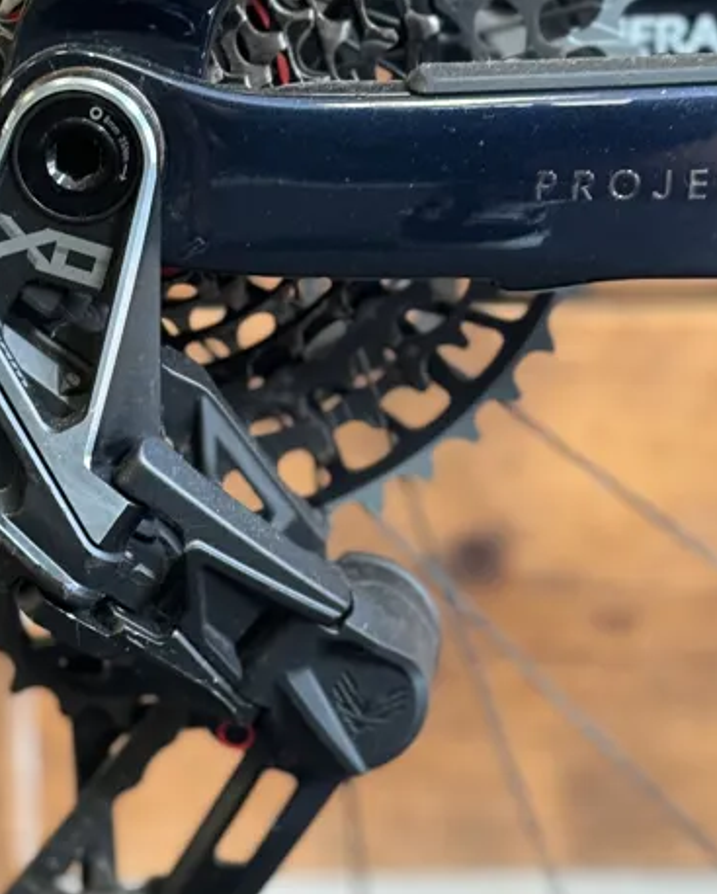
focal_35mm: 109
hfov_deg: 14.1
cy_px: 570
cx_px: 168
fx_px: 2888
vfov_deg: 17.6
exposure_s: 1/60
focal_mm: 6.76
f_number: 1.78
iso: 200
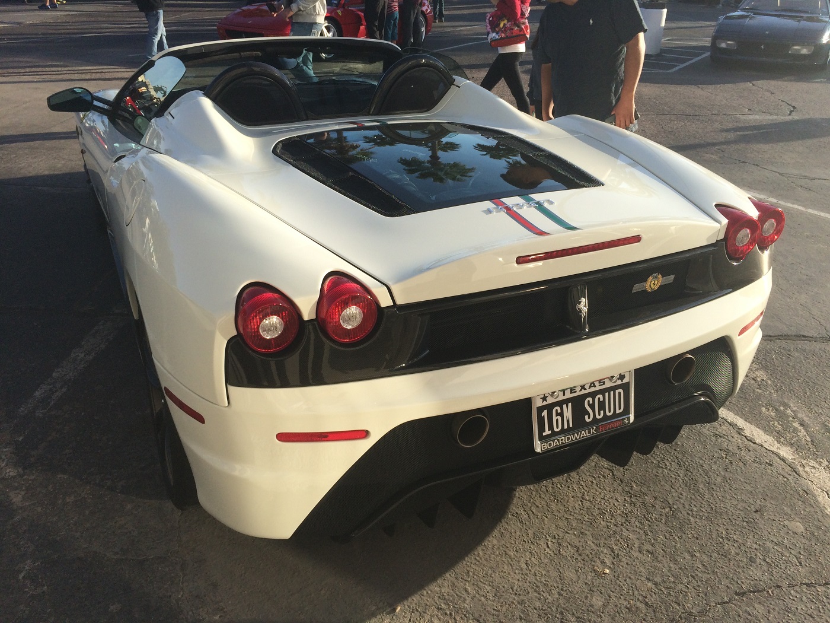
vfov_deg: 48.2
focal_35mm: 29
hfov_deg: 61.7
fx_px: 695
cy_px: 312
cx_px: 415
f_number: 2.2
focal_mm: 4.15
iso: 32
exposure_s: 1/1580
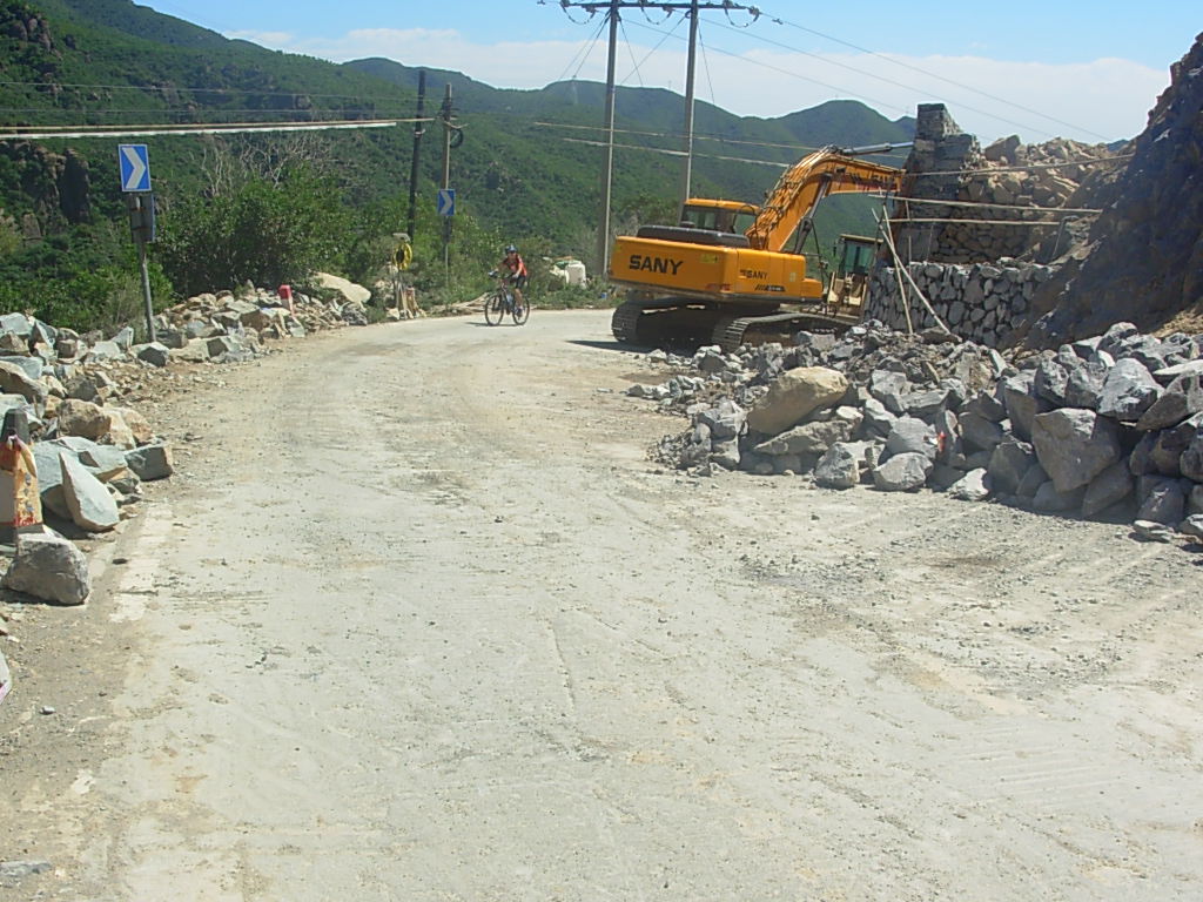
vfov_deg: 37.7
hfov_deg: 49.0
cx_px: 602
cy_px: 451
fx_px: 1321
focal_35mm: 38
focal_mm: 6.3
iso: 50
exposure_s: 1/443
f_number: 4.9
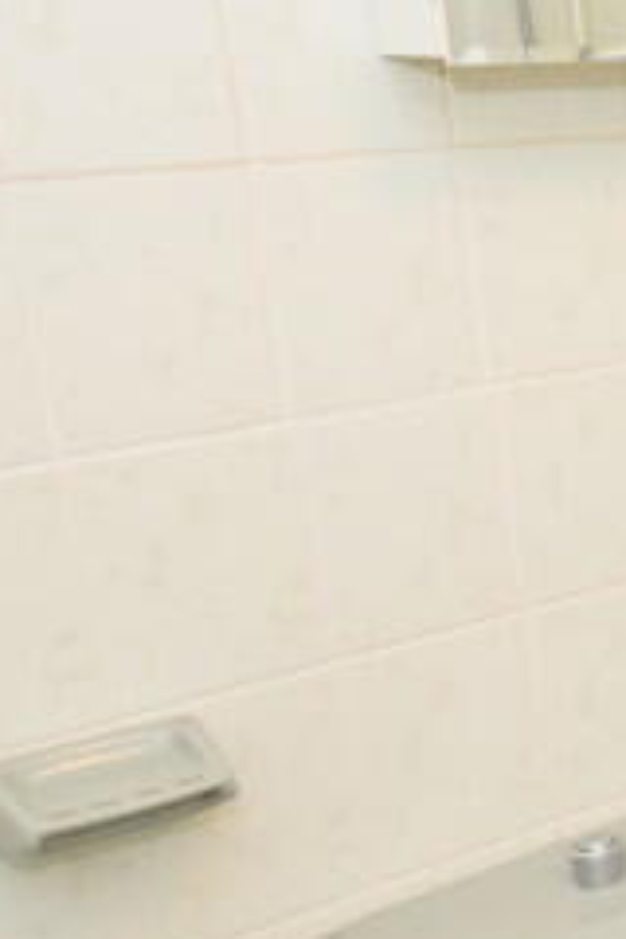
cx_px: 1518
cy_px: 452
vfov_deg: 31.4
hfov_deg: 14.2
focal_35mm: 64
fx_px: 1669
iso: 1400
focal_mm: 10
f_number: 4
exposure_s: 1/125
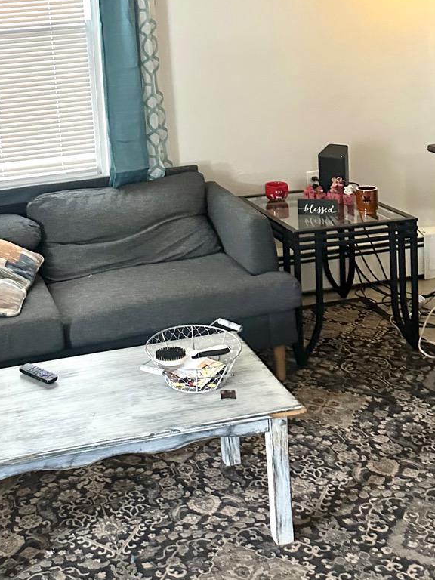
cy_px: 123
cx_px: 104
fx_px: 804
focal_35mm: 48
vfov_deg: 38.3
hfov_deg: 29.7
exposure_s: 1/45
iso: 800
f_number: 1.78
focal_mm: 6.86
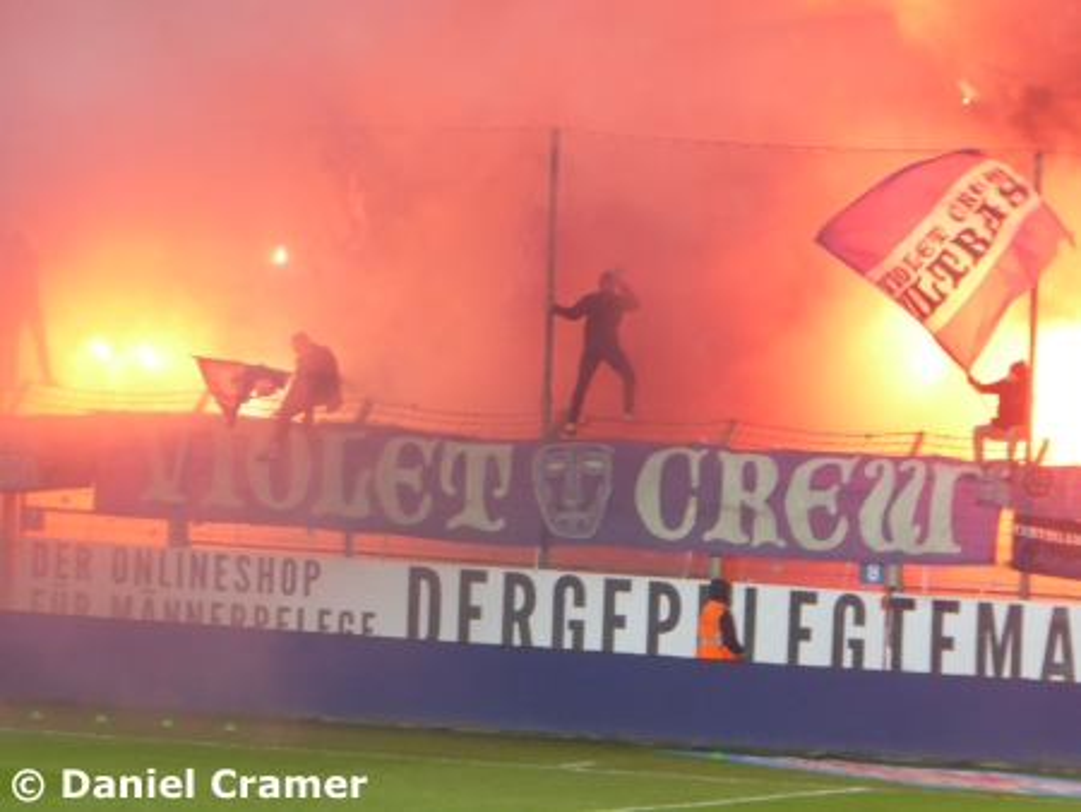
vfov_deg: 3.2
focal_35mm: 465
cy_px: 406
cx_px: 540
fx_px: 14529
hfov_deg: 4.3
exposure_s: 1/50
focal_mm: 83.4
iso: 400
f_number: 6
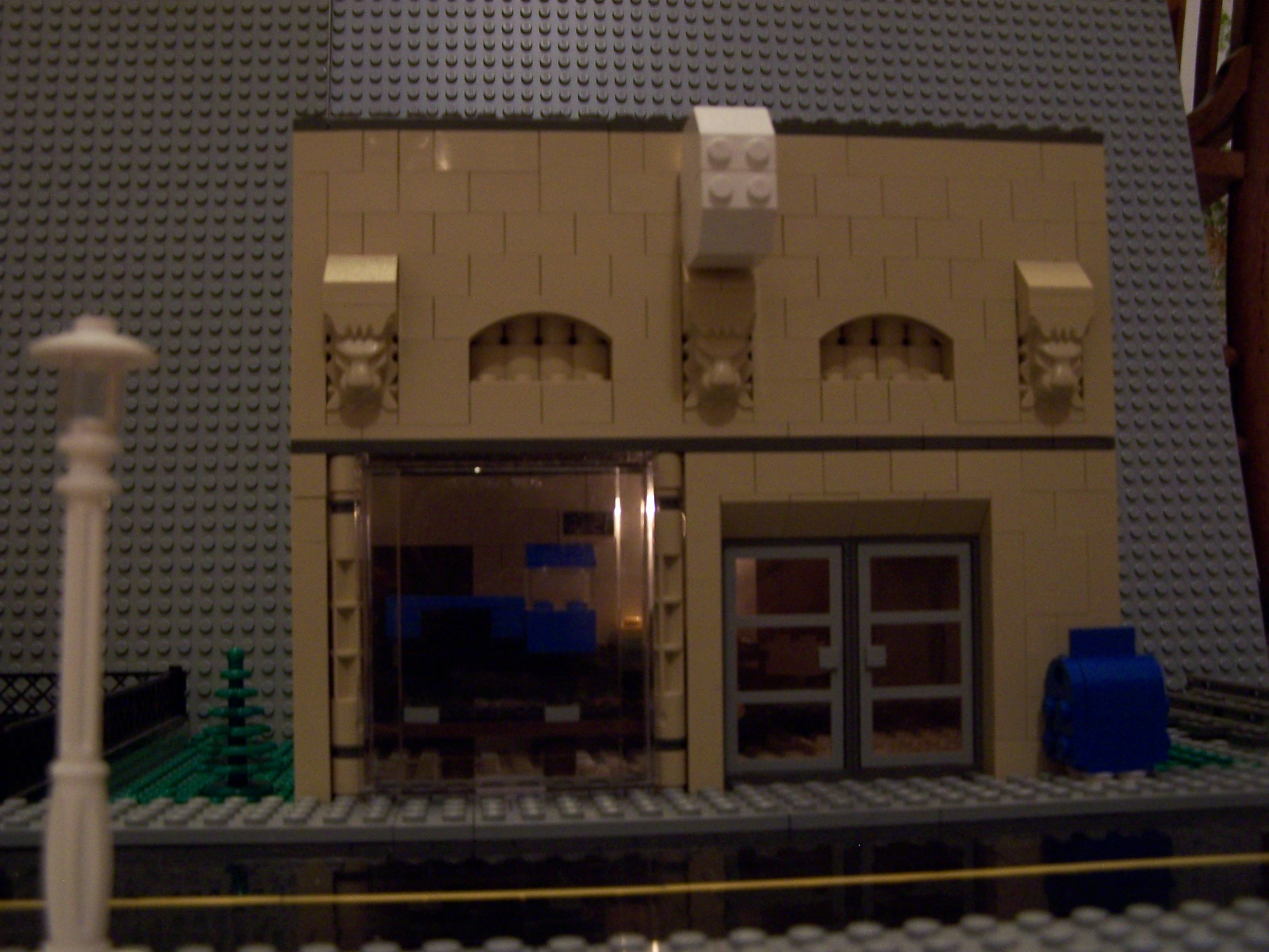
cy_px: 476
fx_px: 1393
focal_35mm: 38
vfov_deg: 37.7
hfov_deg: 49.0
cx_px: 634
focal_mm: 6.3
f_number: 2.8
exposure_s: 1/8
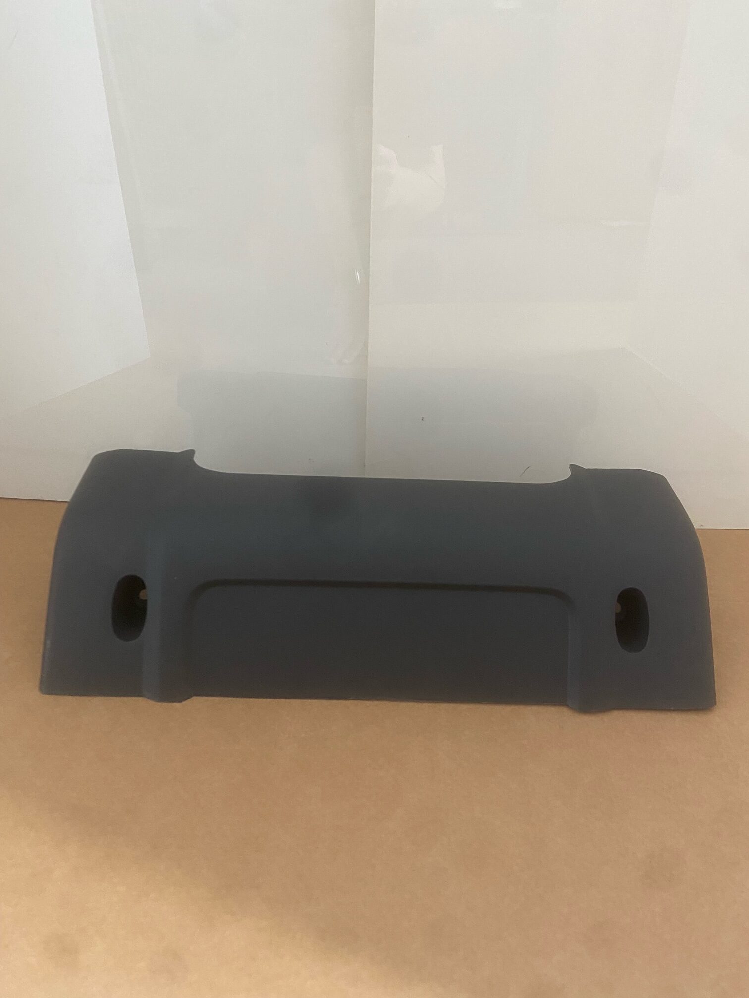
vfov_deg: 67.3
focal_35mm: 26
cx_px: 374
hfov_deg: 53.1
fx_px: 750
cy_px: 499
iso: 250
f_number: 1.8
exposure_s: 1/50
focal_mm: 4.25
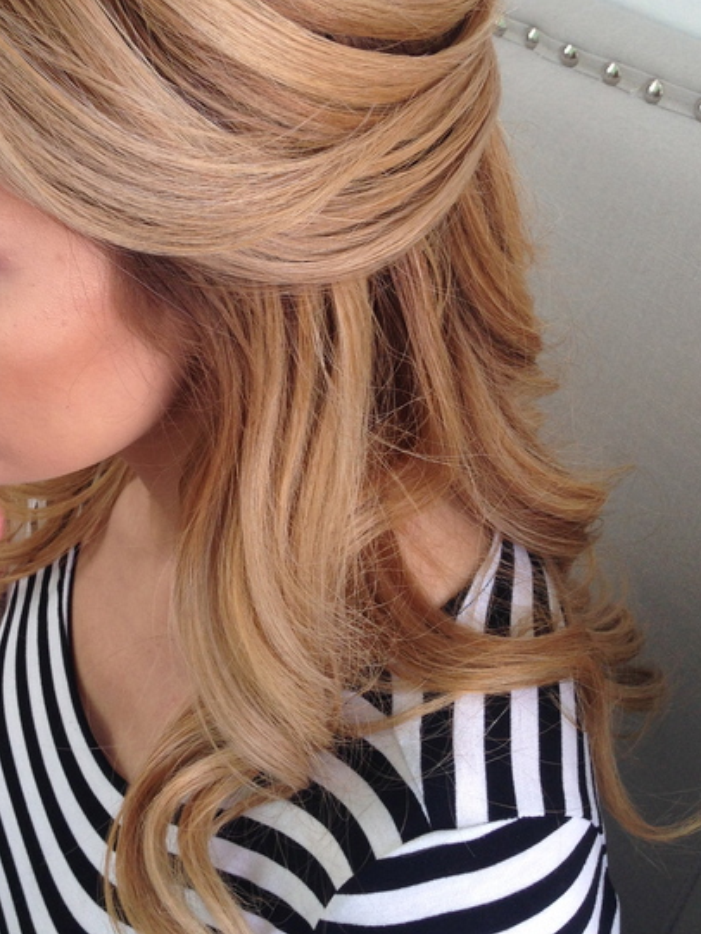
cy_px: 317
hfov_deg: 27.8
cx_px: 212
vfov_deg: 36.5
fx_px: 1403
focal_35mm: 52
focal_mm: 4.12
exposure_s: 1/120
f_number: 2.4
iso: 50
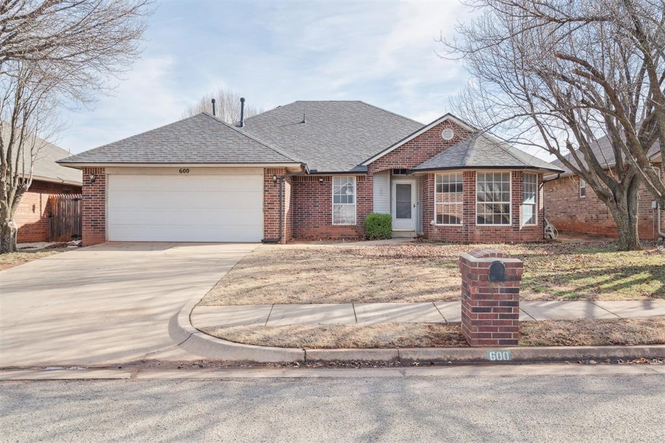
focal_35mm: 31
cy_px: 222
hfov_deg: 60.3
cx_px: 332
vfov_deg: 42.3
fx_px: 572
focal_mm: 31
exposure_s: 1/800
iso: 200
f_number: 7.1
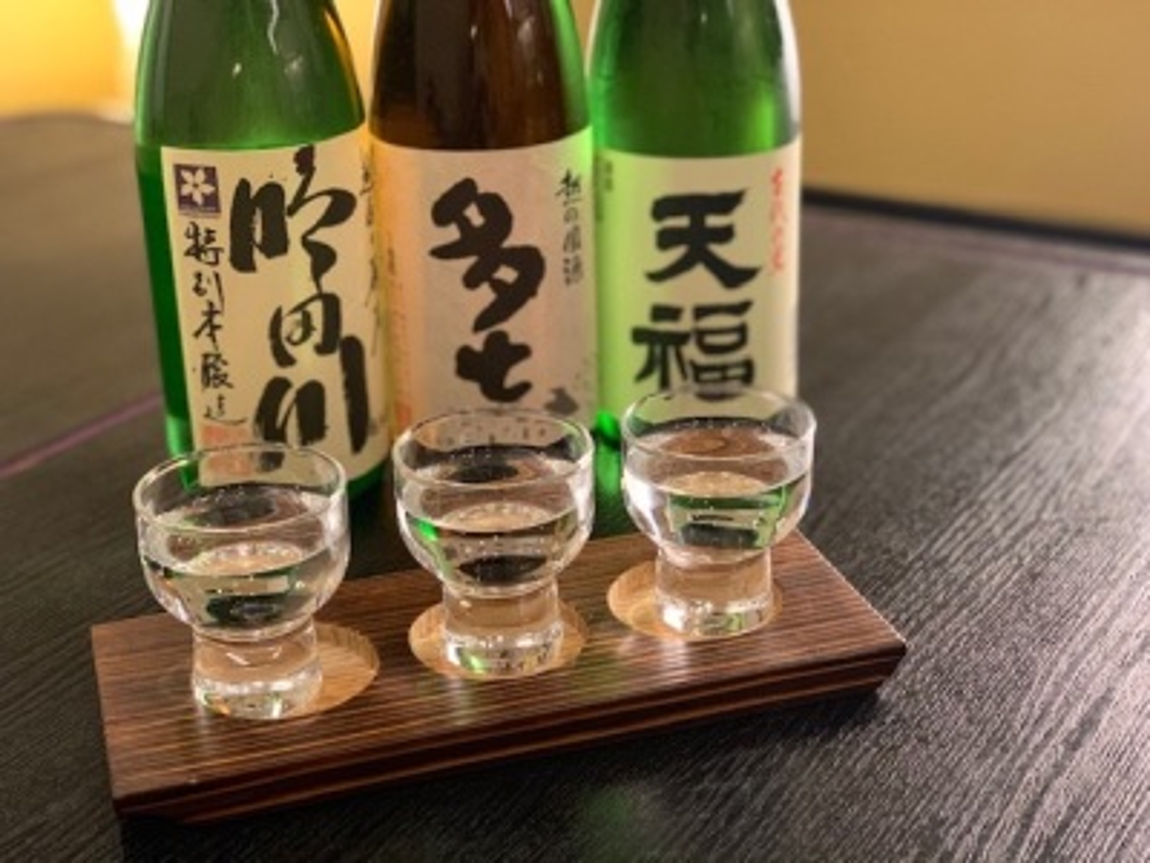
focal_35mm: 52
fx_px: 1728
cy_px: 432
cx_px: 575
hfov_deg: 36.8
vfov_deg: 28.0
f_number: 2.4
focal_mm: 6
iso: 320
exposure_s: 1/33
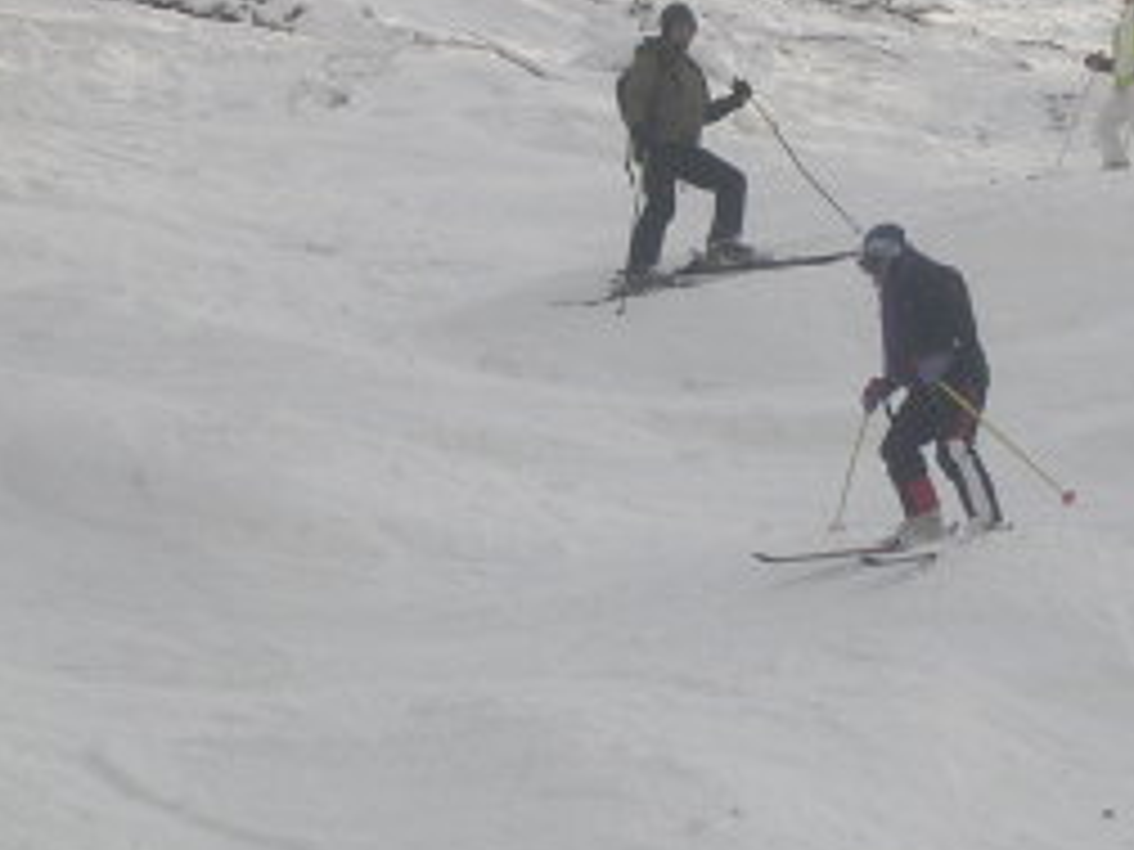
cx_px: 702
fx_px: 7174
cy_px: 391
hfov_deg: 9.0
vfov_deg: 6.8
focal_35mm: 219
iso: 50
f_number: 4.9
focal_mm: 17.4
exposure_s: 1/309
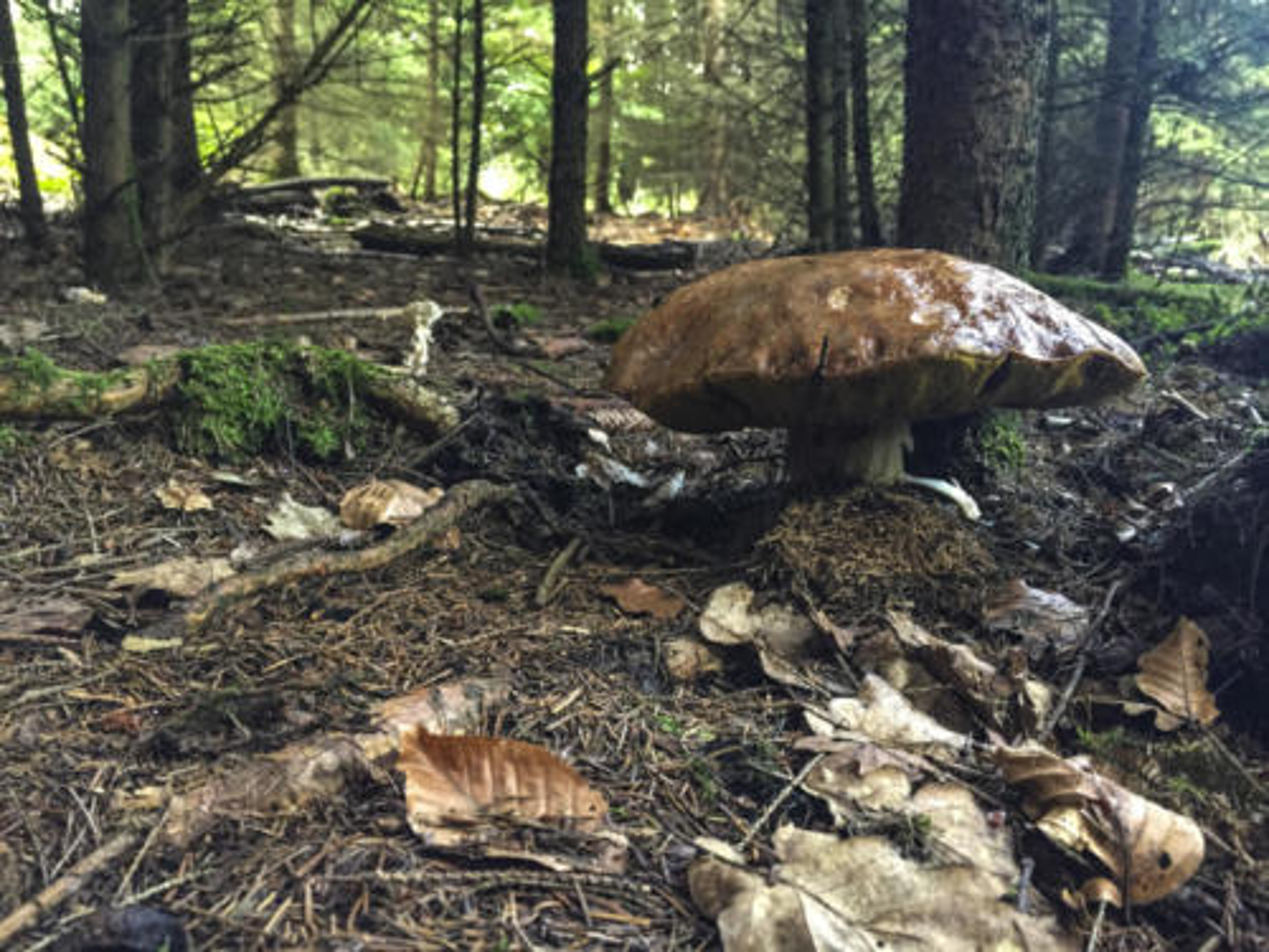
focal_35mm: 29
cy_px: 476
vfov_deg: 48.2
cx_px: 634
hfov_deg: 61.7
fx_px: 1063
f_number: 2.2
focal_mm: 4.15
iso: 200
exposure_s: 1/35
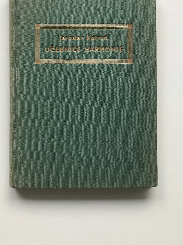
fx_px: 268
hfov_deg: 37.6
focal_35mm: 38
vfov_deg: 48.4
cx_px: 77
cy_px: 87
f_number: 1.8
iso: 40
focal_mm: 3.99
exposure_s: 1/25
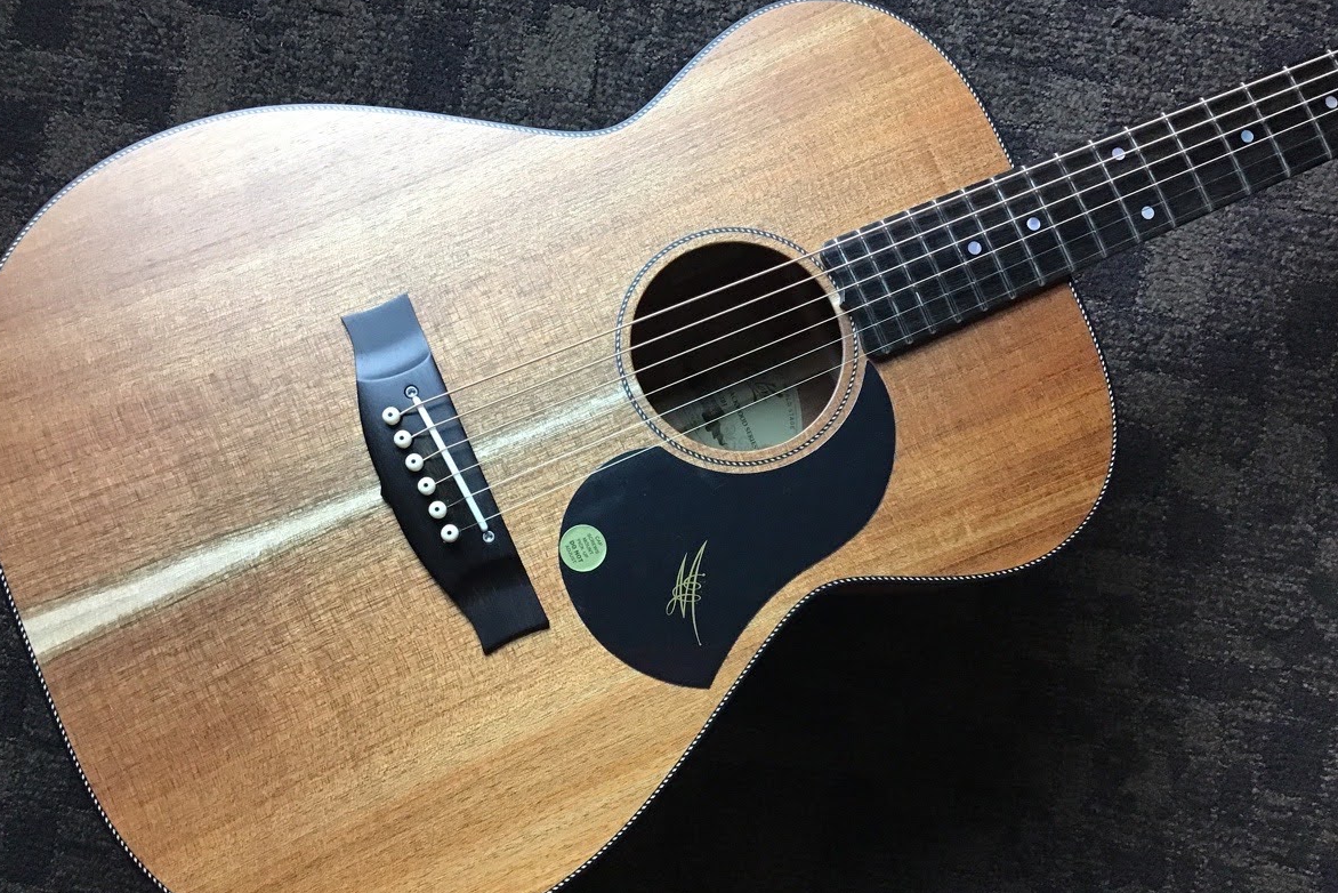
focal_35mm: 33
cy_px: 480
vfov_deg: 40.0
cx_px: 655
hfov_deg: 57.2
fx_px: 1227
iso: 125
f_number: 2.4
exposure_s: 1/30
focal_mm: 3.3
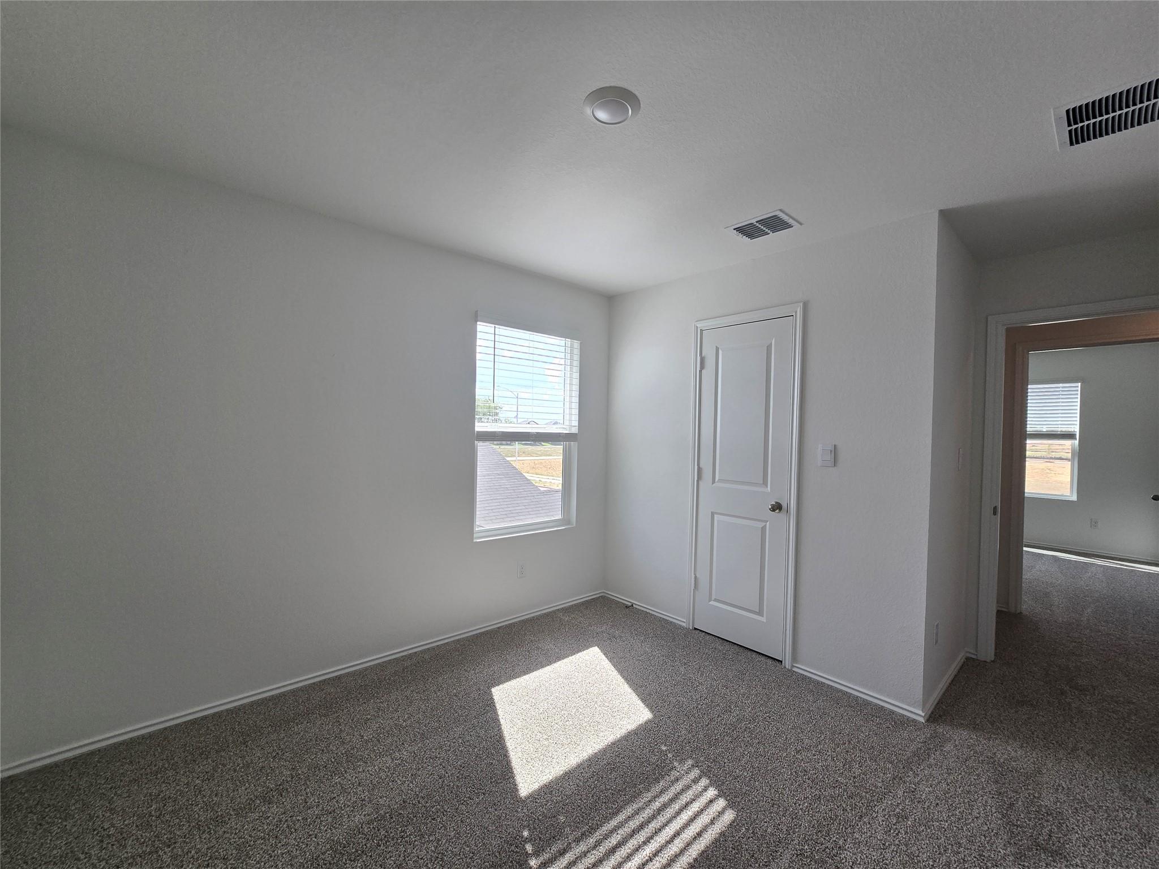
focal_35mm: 13
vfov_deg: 89.9
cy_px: 434
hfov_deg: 106.2
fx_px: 435
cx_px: 580
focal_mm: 2.2
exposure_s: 1/275
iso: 50
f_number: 2.2
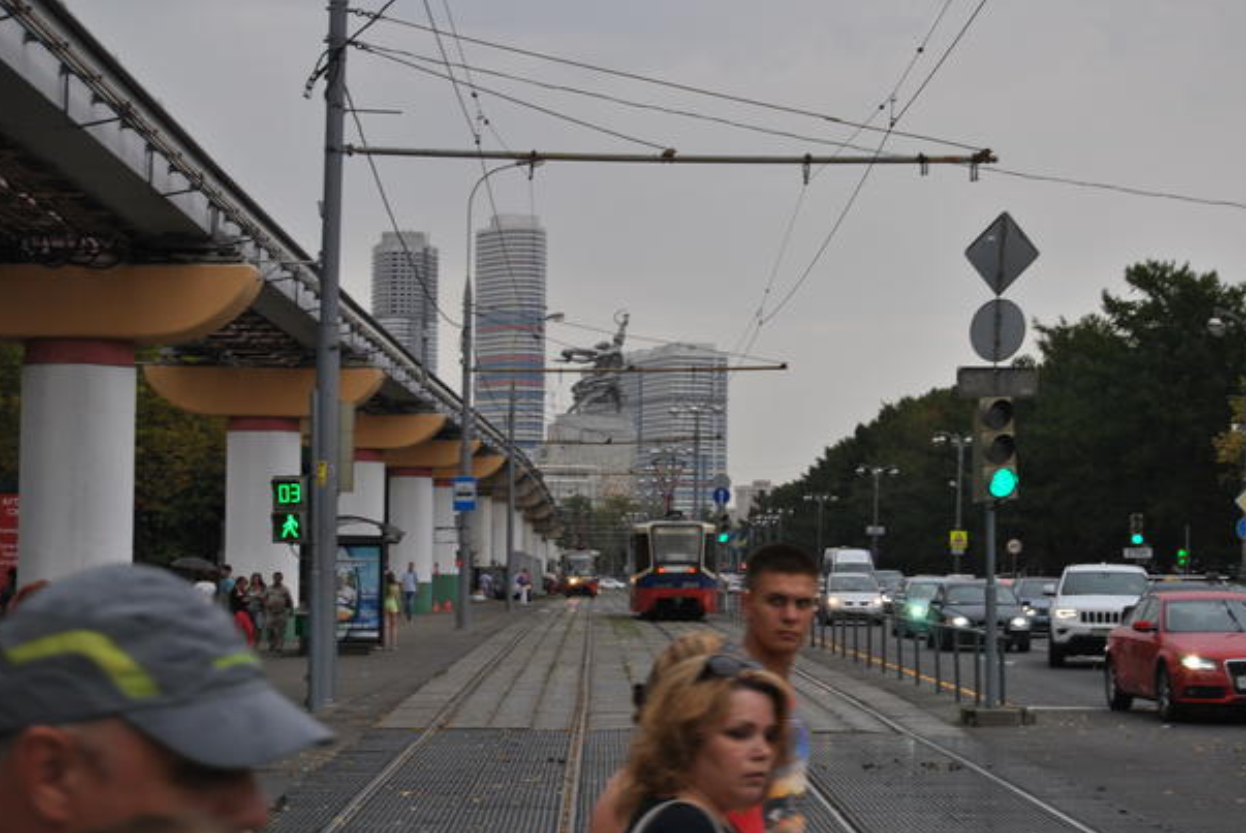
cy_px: 409
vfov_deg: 15.6
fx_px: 3032
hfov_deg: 23.2
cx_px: 630
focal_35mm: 88
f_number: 5.6
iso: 125
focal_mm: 55
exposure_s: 1/125
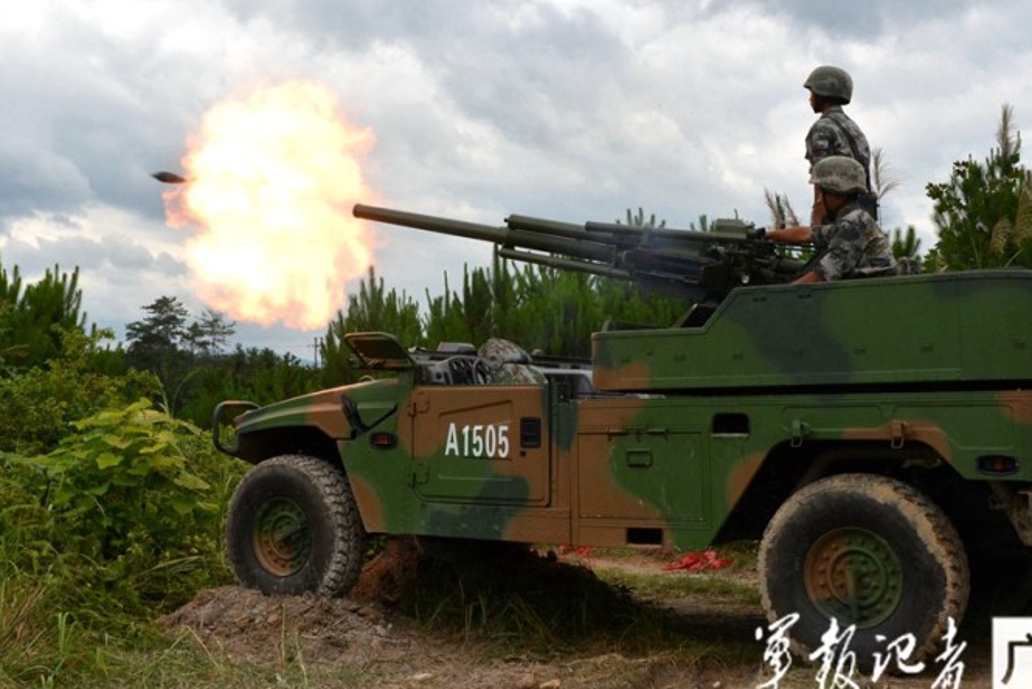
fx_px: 1434
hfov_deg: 39.5
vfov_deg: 27.0
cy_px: 278
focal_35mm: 50
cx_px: 445
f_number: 9.5
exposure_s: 1/4000
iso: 1600
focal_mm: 35
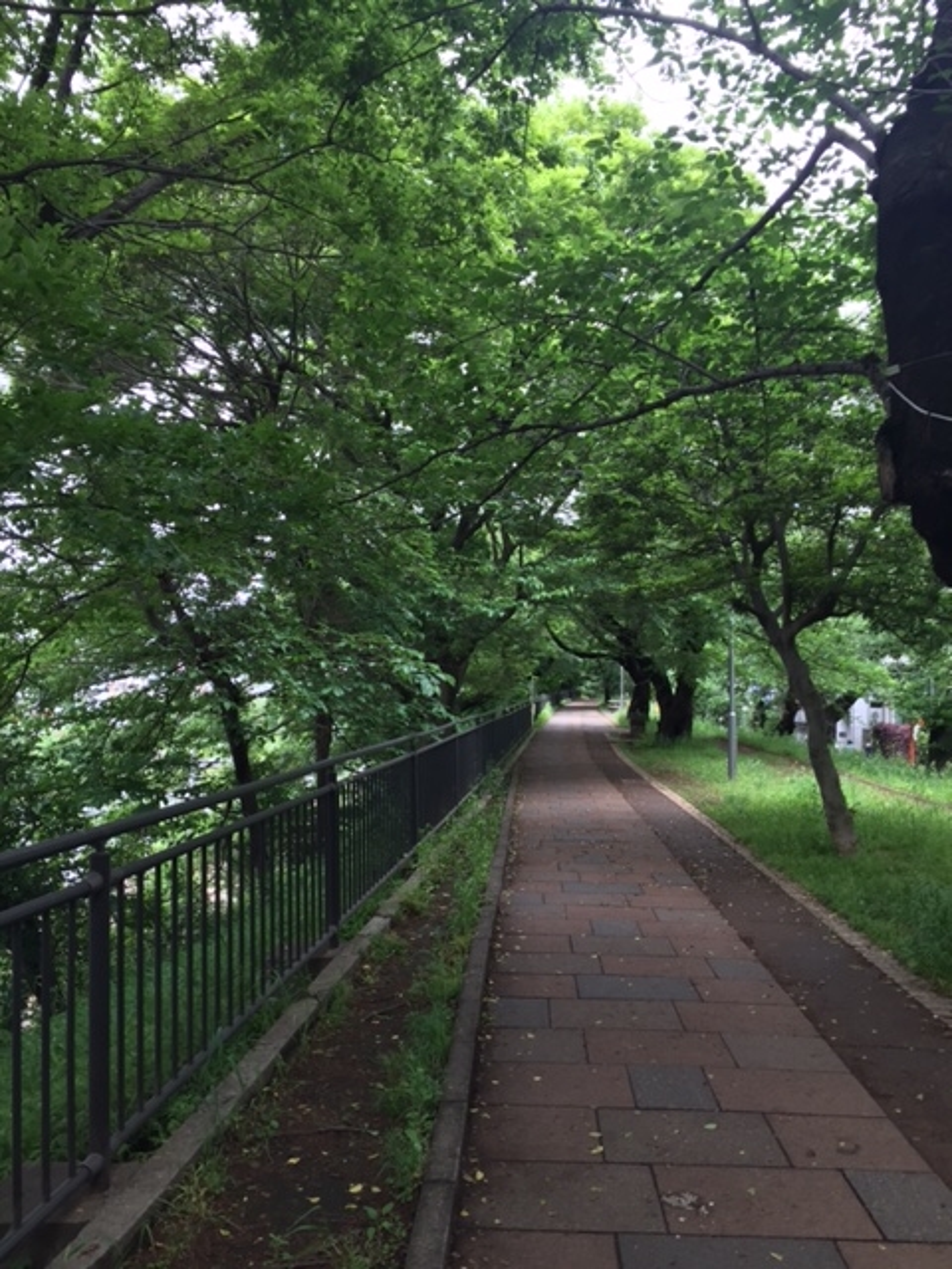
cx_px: 476
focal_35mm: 29
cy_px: 634
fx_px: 1063
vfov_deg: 61.7
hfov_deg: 48.2
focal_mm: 4.15
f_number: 2.2
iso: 40
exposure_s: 1/60
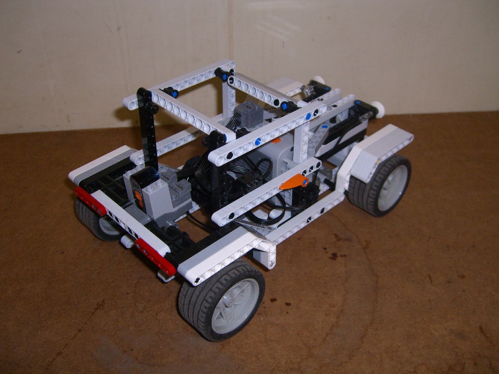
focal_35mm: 38
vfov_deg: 37.7
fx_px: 548
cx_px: 250
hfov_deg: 49.0
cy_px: 187
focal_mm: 7.9
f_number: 2.8
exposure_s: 1/60
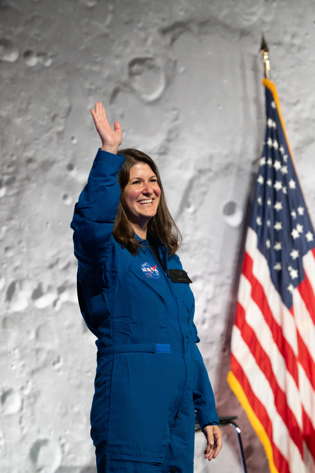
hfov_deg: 7.2
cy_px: 236
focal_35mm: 190
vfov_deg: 10.8
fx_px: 2494
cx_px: 158
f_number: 5.6
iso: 5000
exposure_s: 1/400
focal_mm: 190
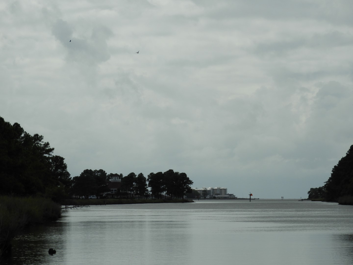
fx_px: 1734
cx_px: 176
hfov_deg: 11.6
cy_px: 132
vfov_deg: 8.7
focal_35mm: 170
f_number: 5.2
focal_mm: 30.5
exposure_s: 1/1600
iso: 100
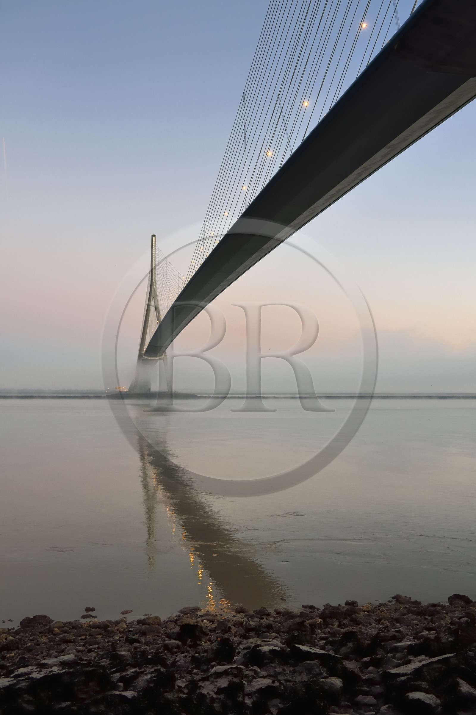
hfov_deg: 41.1
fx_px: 635
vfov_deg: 58.7
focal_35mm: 32
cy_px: 358
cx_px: 238
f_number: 6.3
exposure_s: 1/60
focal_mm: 32
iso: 800
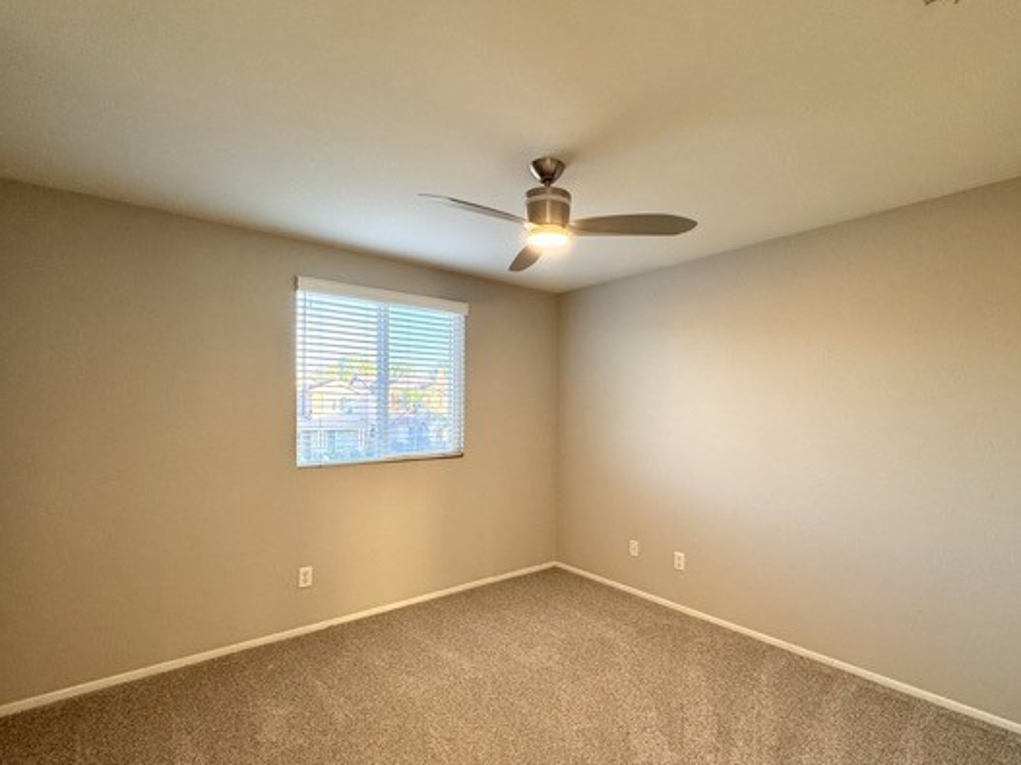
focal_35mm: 17
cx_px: 550
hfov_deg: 90.9
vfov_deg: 74.6
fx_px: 501
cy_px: 411
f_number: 2.2
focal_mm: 2.22
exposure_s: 1/60
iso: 200
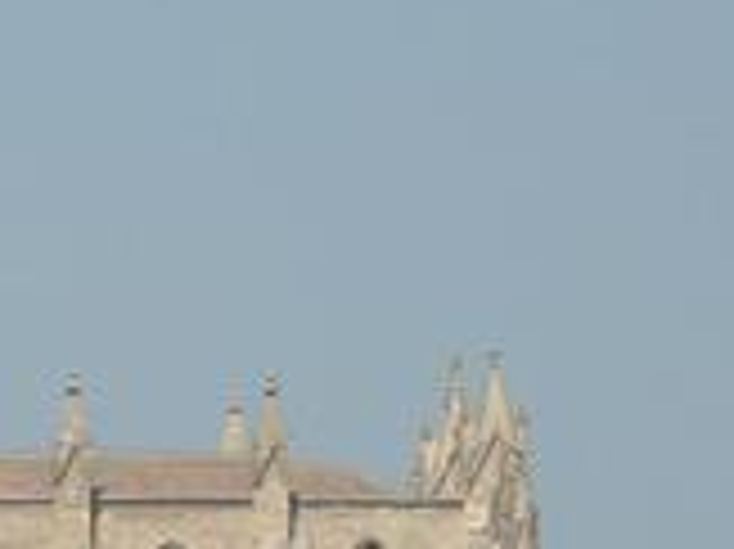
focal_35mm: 1743
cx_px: -576
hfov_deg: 1.1
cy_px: 1089
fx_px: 36931
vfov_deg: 0.9
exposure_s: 1/500
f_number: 4.9
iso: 80
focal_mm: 50
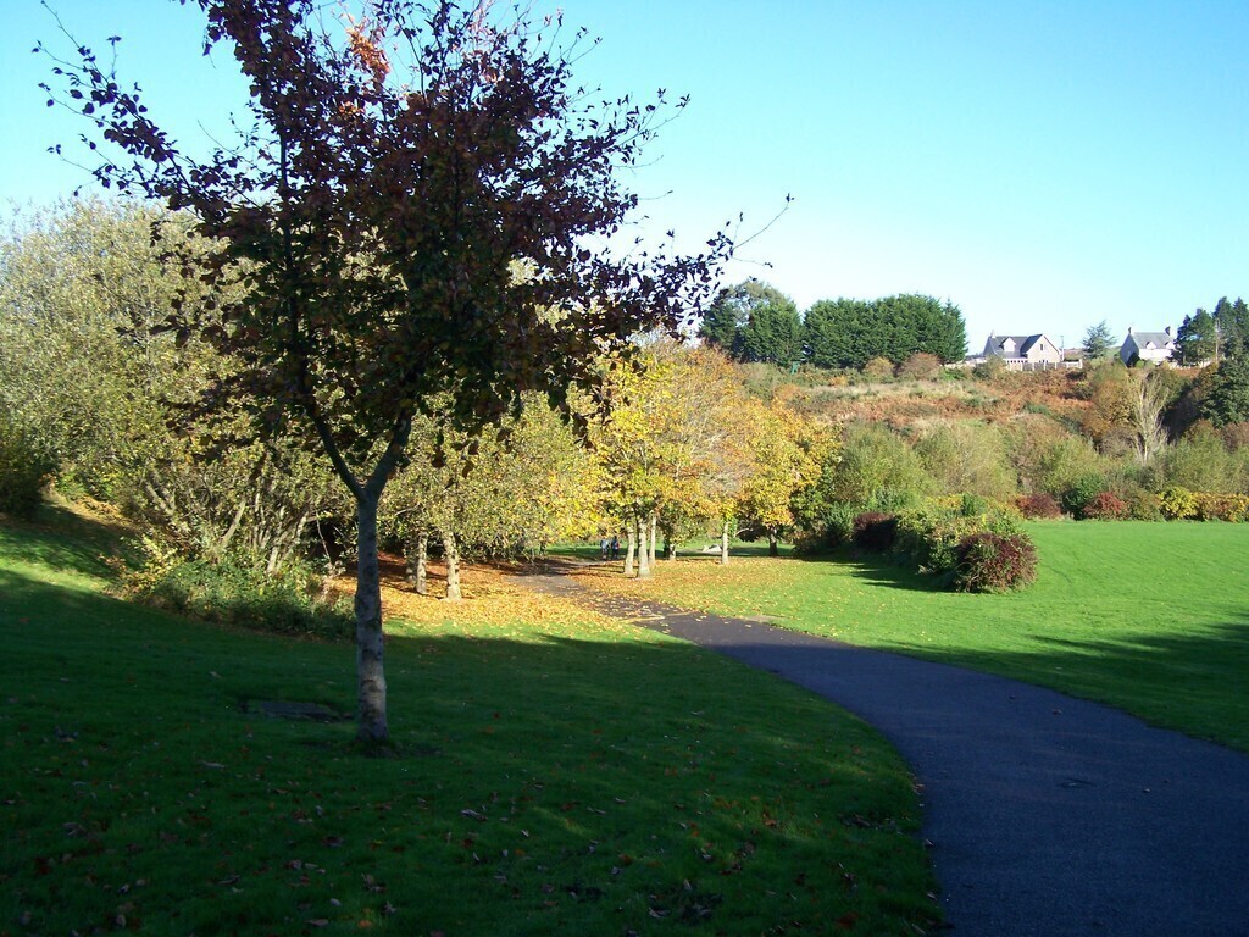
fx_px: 1371
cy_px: 468
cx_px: 624
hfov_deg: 49.0
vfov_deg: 37.7
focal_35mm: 38
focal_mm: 6.3
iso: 64
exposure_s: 1/320
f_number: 2.8
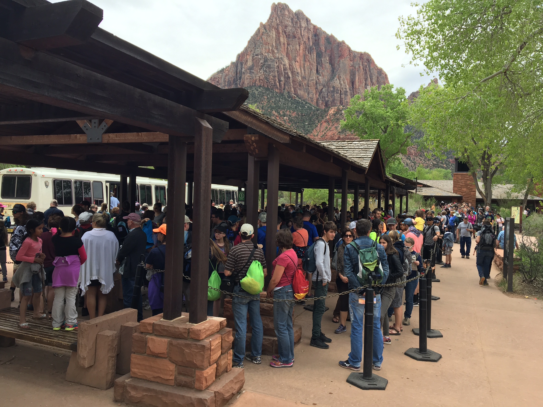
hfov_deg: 61.7
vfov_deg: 48.2
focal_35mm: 29
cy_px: 204
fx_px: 455
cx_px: 272
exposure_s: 1/574
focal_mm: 4.15
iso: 25
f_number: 2.2
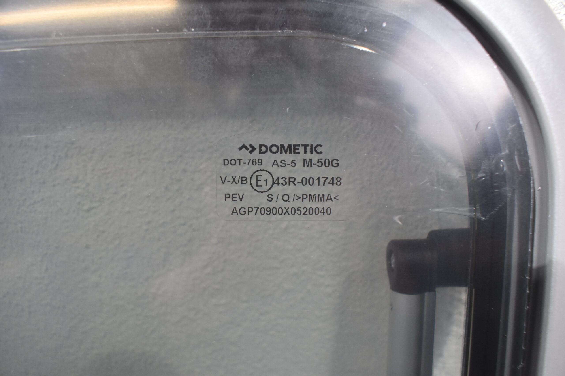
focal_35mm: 27
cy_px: 188
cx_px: 282
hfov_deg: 67.4
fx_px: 424
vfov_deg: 47.9
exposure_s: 1/60
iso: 800
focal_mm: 18
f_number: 5
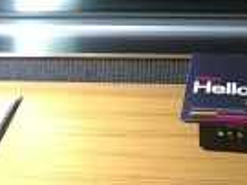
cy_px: -71
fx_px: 791
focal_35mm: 111
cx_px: 173
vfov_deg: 12.8
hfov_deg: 17.7
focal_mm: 4.15
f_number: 2.2
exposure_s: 1/30
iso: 125
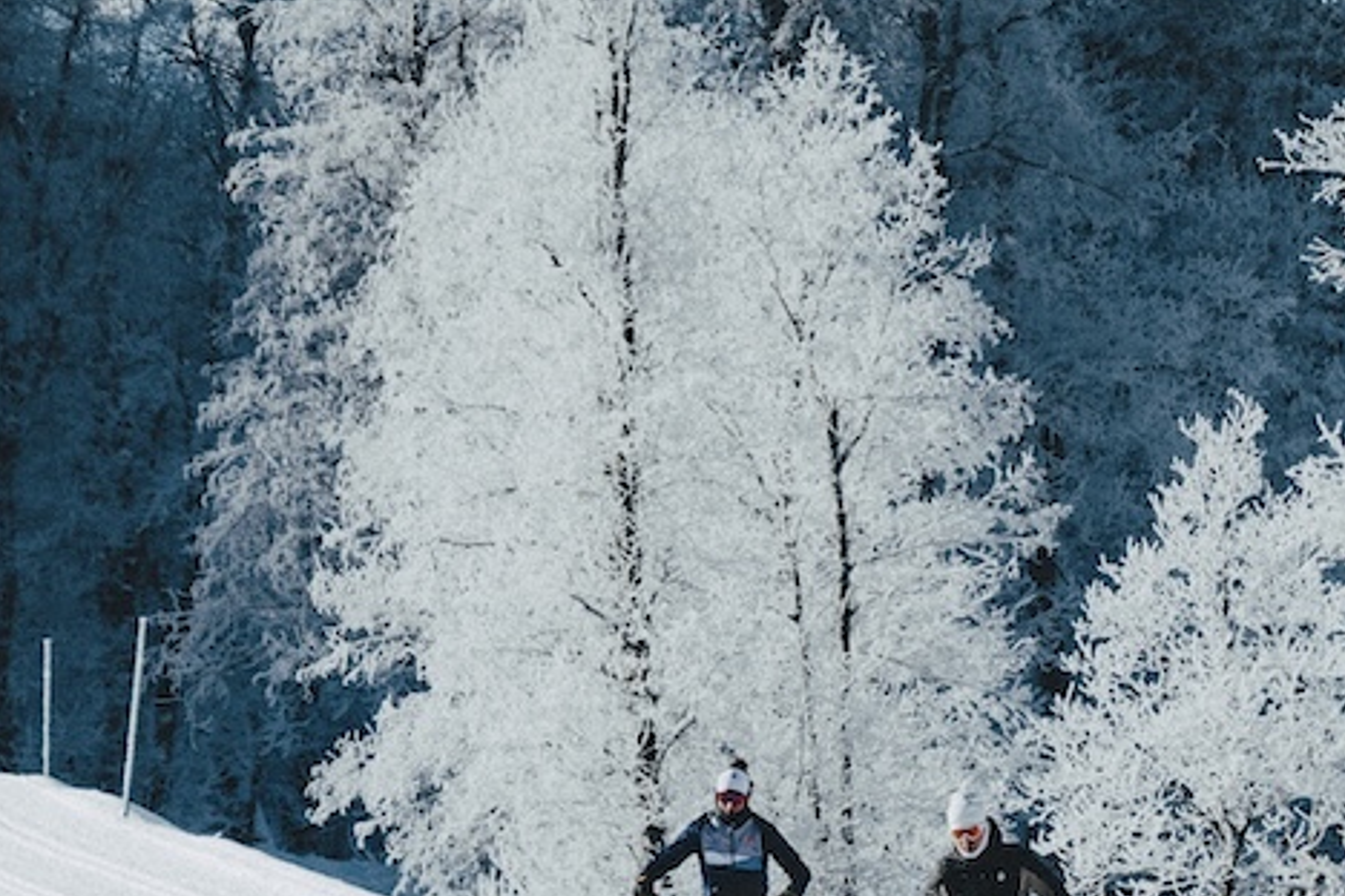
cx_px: 1141
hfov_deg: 3.3
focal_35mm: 634
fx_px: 23685
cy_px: 158
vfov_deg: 2.2
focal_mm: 165
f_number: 9
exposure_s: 1/1000
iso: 200
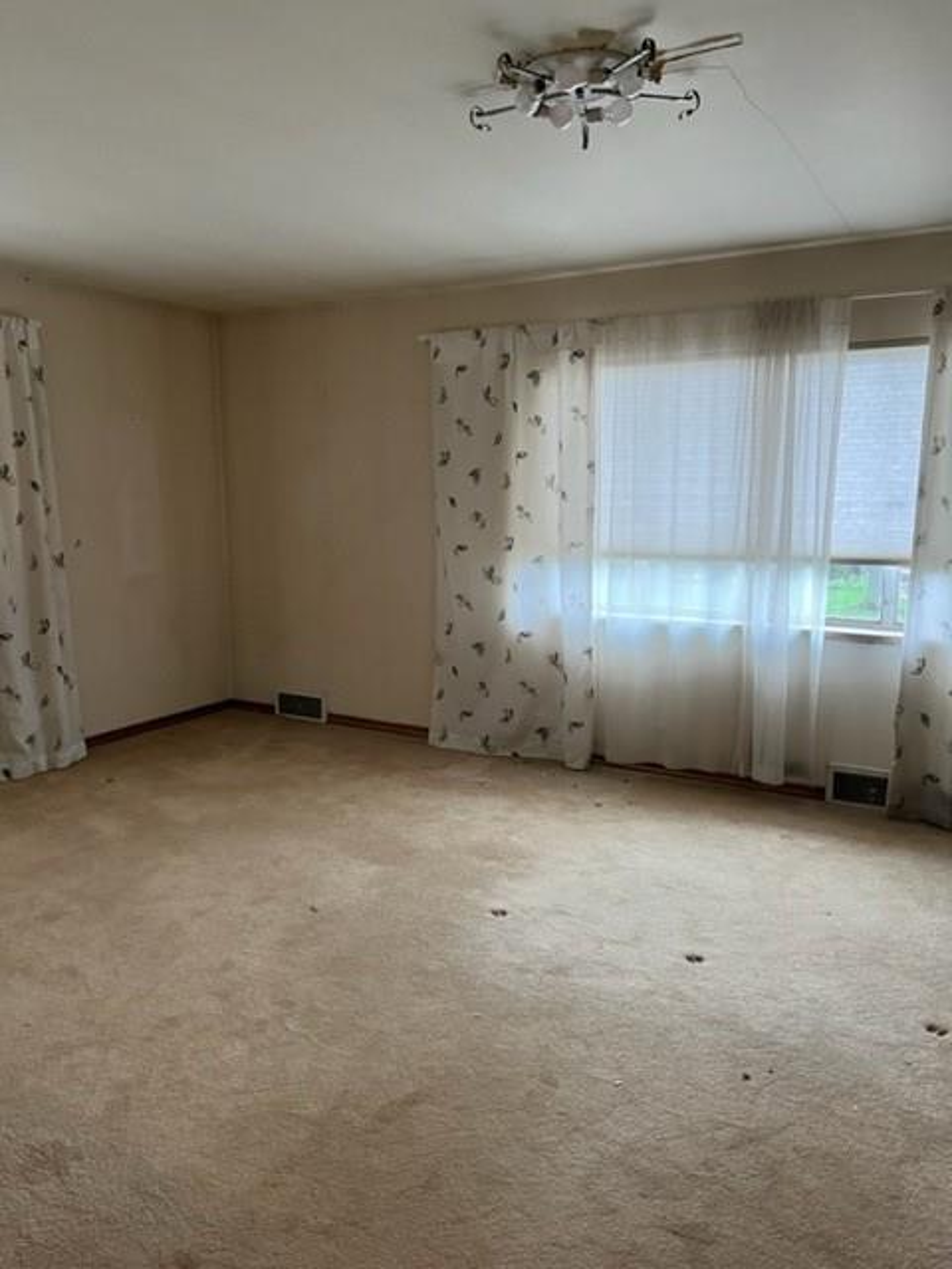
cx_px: 476
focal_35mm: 26
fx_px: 953
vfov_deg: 67.3
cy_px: 634
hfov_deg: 53.1
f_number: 1.6
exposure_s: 1/60
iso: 100
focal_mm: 5.1
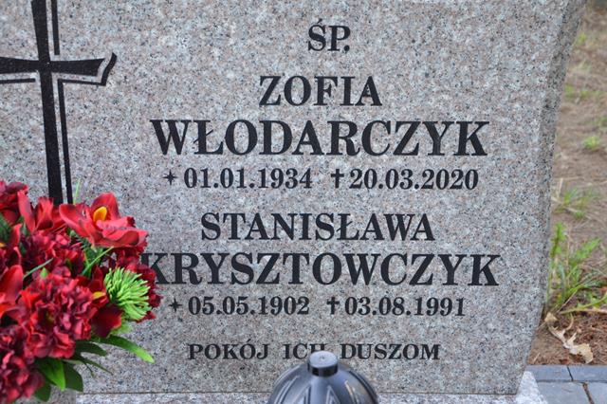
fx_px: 1264
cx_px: 304
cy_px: 202
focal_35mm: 75
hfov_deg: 27.0
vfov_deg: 18.2
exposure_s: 1/125
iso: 400
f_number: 5.6
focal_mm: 50
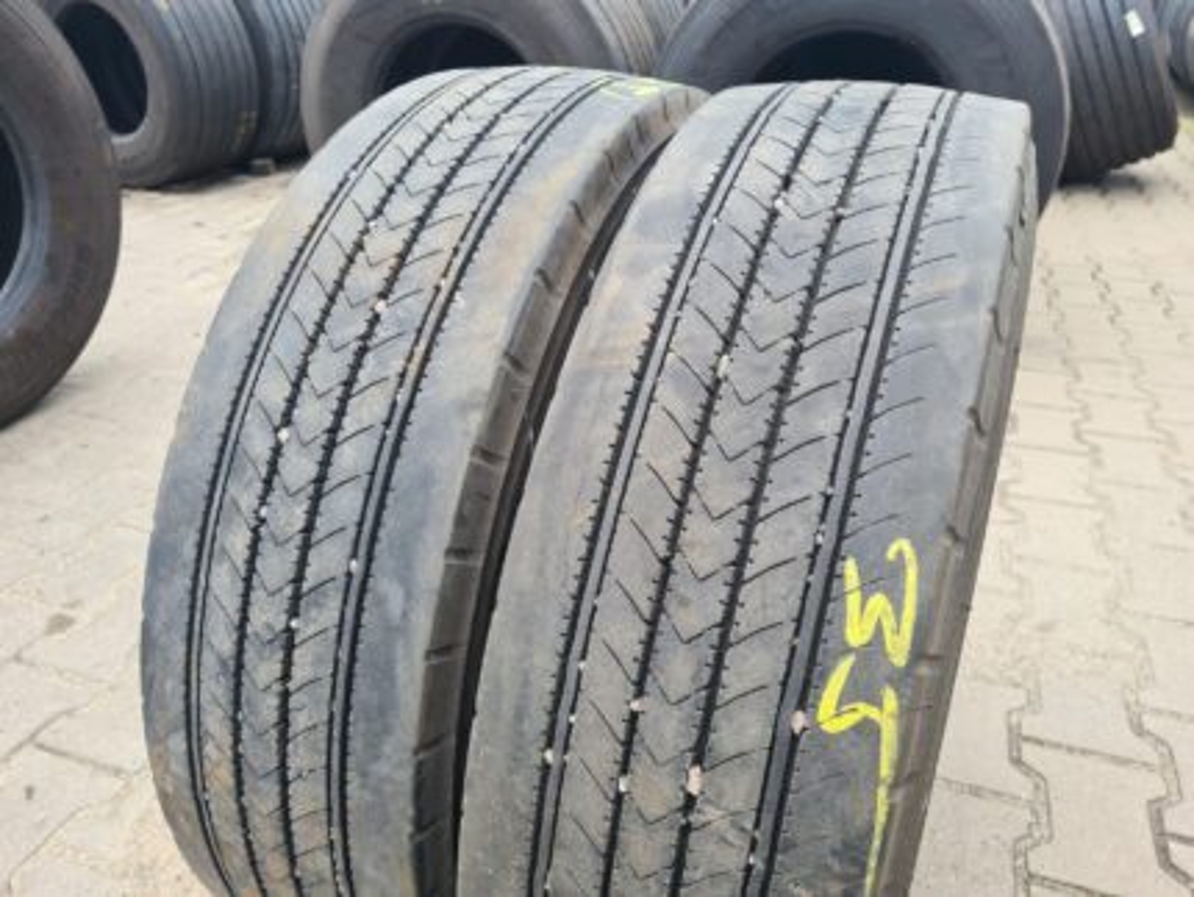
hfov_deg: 67.3
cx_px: 597
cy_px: 448
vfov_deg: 53.1
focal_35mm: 26
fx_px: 897
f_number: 1.8
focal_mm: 5.4
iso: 50
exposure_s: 1/276
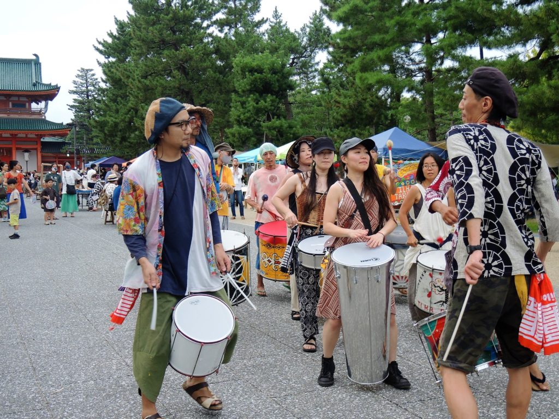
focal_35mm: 35
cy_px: 210
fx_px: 565
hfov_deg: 52.6
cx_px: 280
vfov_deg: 40.7
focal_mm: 7.6
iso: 80
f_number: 2.2
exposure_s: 1/250
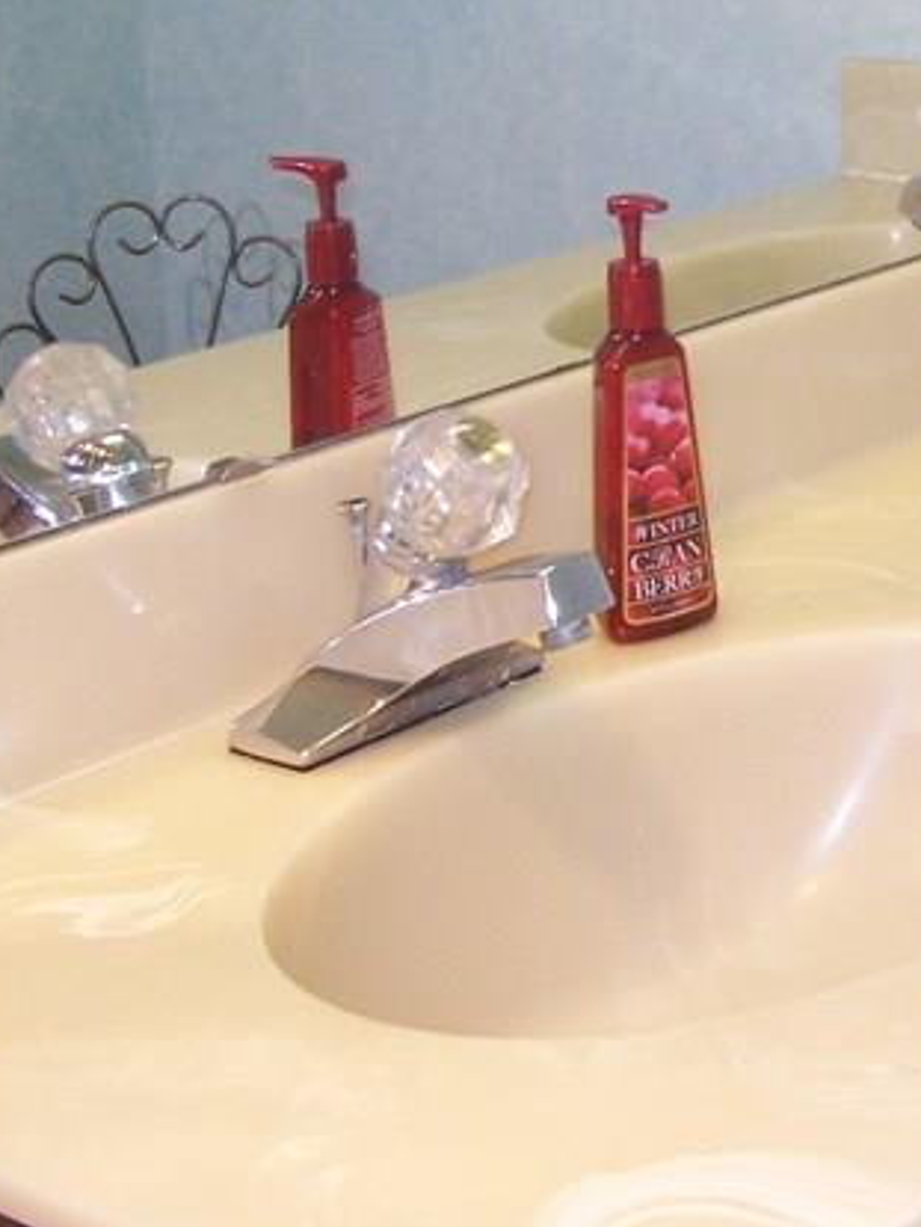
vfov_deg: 22.9
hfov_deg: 16.9
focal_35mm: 84
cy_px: 210
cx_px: 1054
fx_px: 2977
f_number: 2.7
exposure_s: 1/60
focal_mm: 5.6
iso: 125
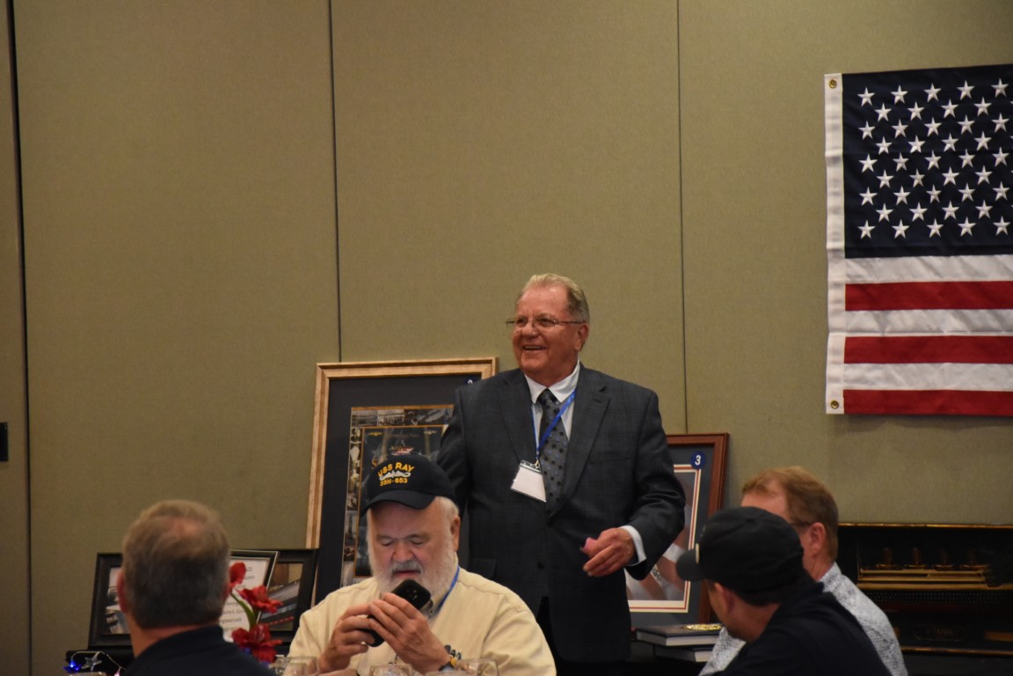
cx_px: 506
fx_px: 4432
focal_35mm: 158
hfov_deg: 13.0
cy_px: 338
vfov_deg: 8.7
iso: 3200
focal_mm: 105
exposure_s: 1/60
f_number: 5.6
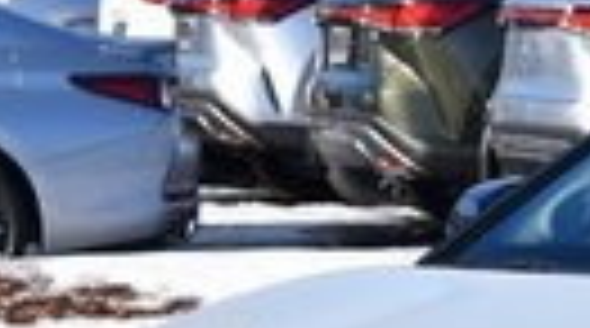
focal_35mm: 308
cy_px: 267
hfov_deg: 6.9
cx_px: 995
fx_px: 4808
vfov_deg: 3.9
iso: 400
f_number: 6.3
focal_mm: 40
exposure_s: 1/1600
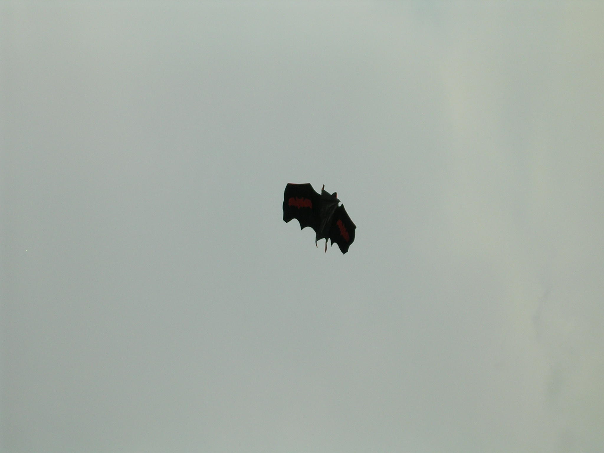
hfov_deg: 17.1
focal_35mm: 115
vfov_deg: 12.9
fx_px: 2007
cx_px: 302
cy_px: 226
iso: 50
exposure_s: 1/528
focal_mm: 17.4
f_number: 4.9
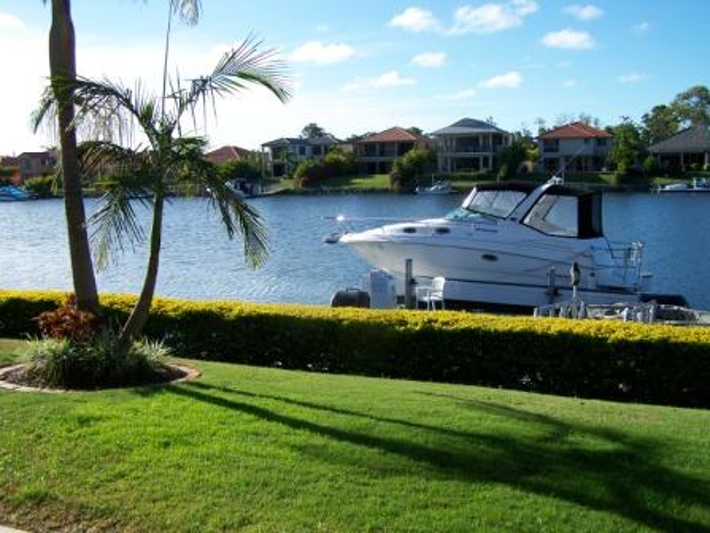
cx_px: 355
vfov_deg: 37.8
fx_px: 780
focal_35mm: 38
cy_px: 266
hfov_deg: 48.9
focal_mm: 6.3
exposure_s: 1/800
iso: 80
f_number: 4
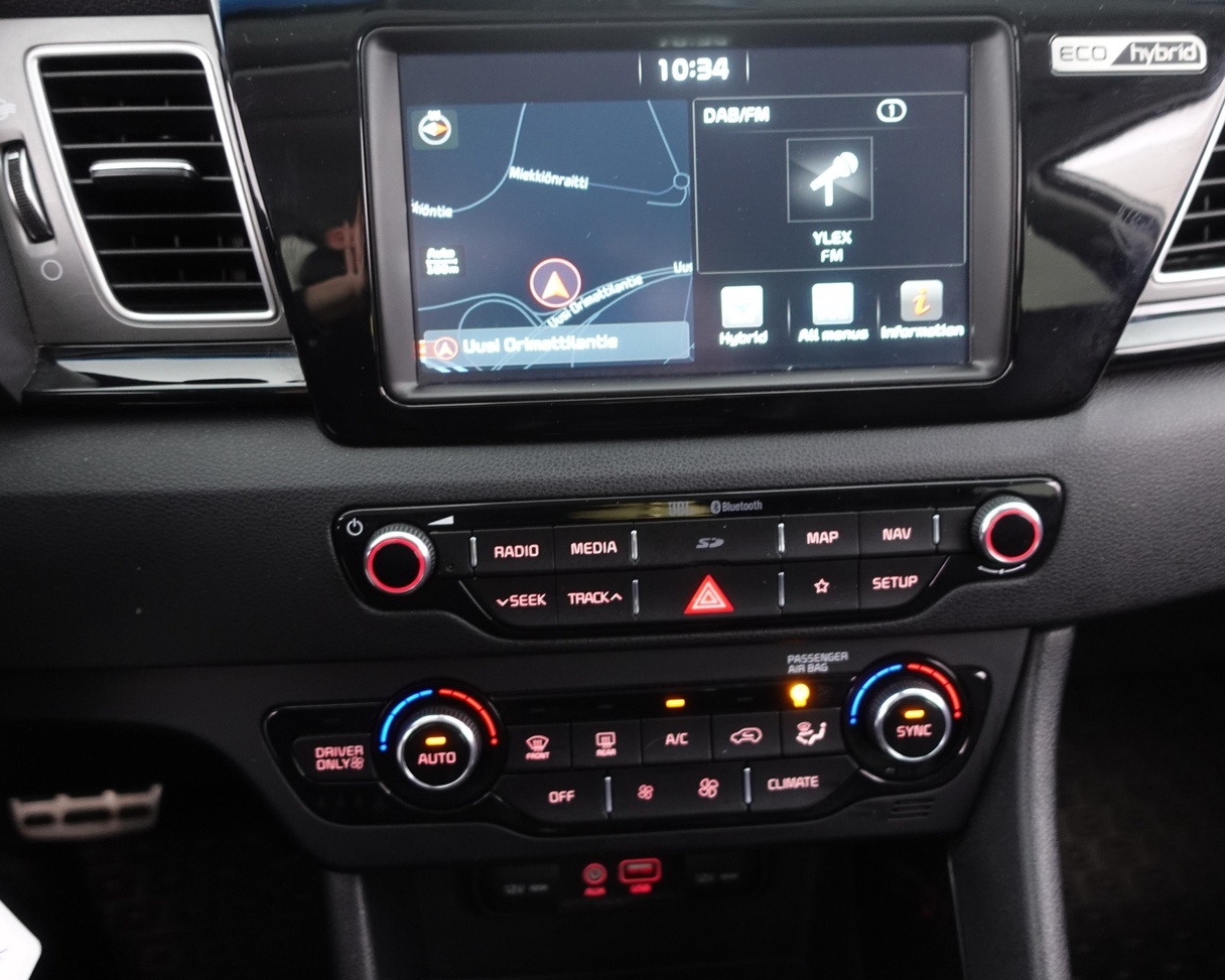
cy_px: 455
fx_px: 1088
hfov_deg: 58.8
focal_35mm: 30
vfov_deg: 48.5
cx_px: 636
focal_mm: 9.4
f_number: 1.8
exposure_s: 1/13
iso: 800
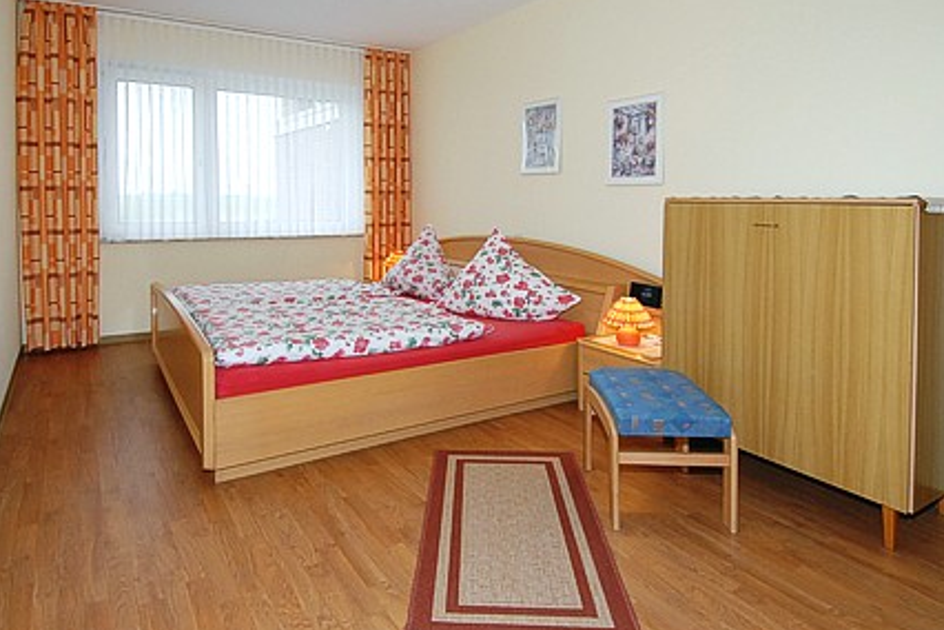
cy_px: 322
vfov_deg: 64.5
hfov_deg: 86.8
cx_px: 494
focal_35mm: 19
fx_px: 498
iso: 400
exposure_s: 1/80
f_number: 7.1
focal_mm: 12
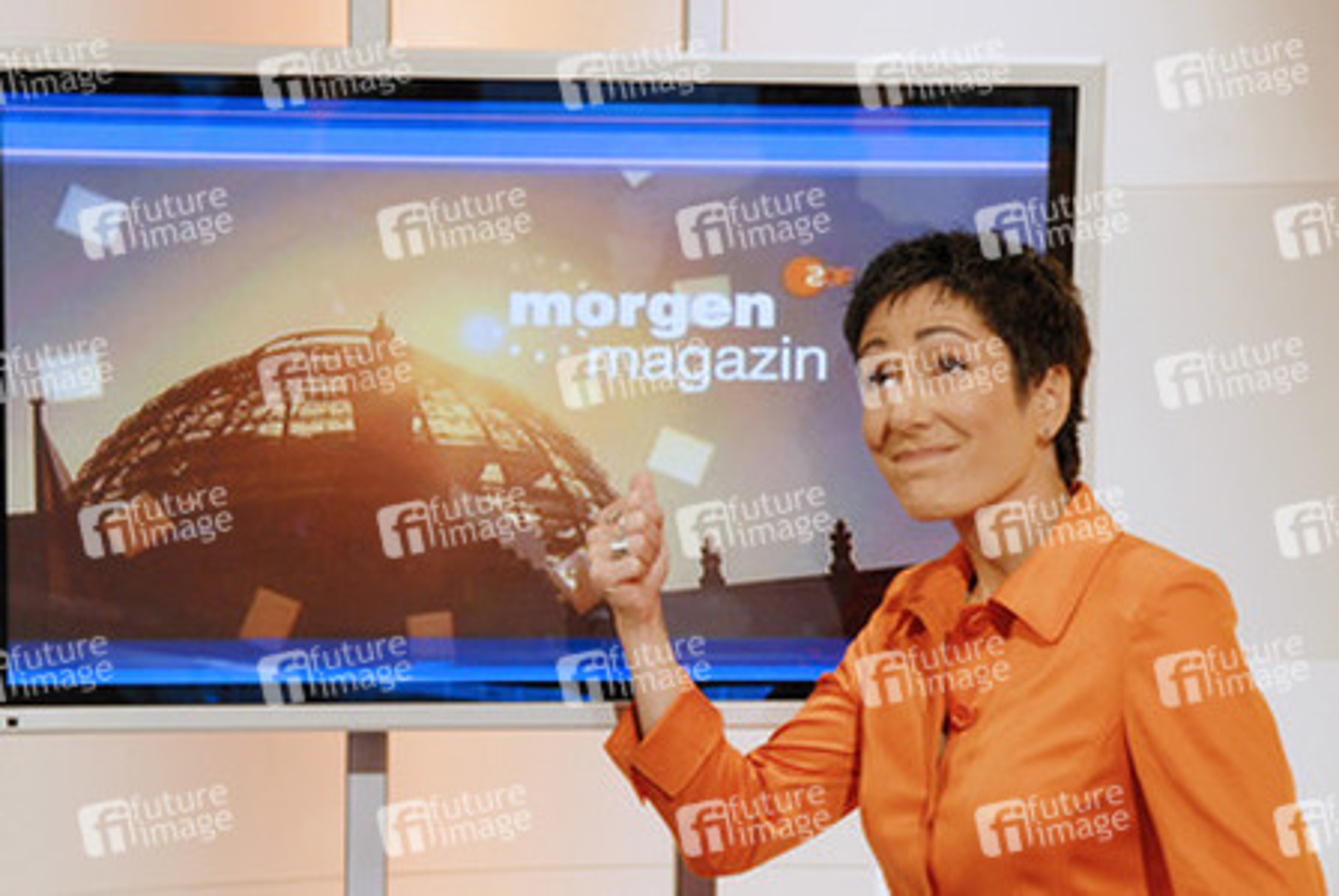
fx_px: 3073
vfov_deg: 16.6
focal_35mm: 82
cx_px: 670
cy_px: 448
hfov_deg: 24.6
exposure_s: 1/60
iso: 800
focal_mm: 55
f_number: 5
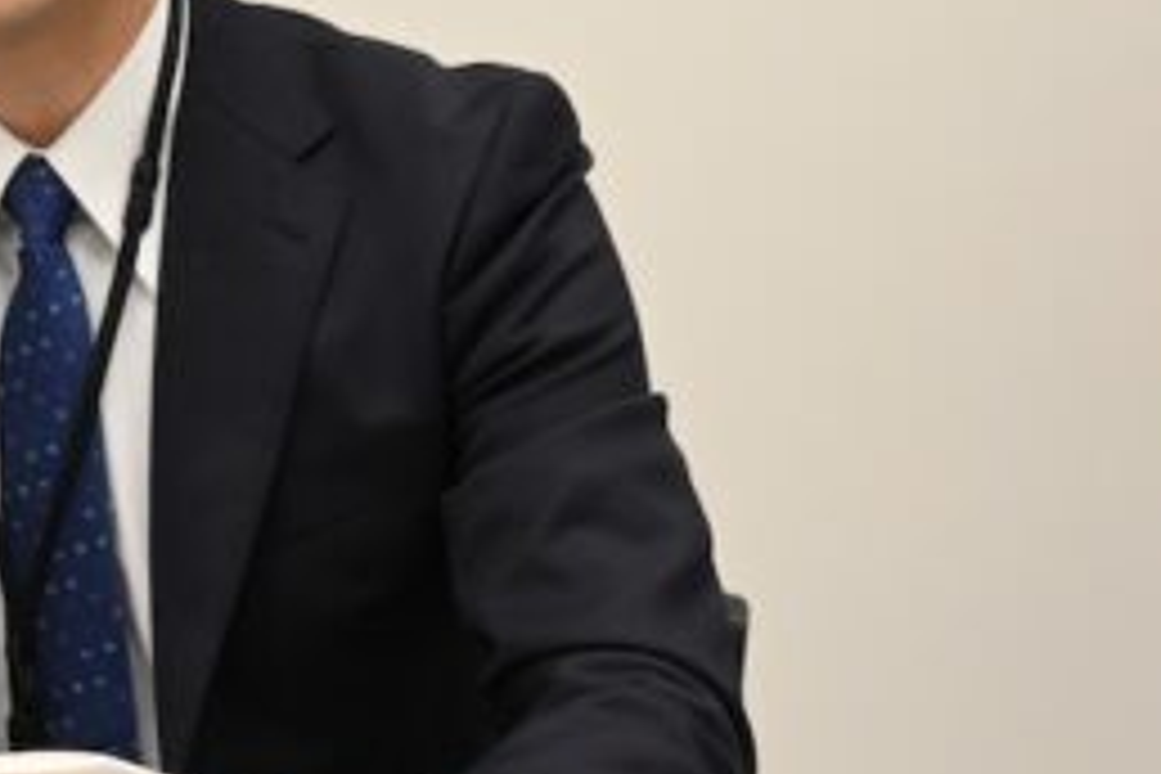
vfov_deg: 12.2
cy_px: 90
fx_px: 3595
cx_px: 153
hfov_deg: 18.1
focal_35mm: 111
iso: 1100
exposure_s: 1/125
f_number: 4.2
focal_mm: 25
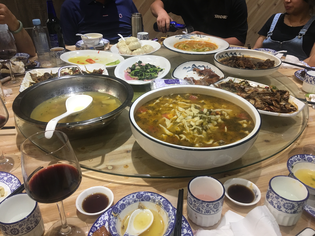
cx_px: 158
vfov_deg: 48.2
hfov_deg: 61.7
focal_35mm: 29
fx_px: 264
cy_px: 118
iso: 50
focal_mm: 4.15
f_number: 2.2
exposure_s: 1/17
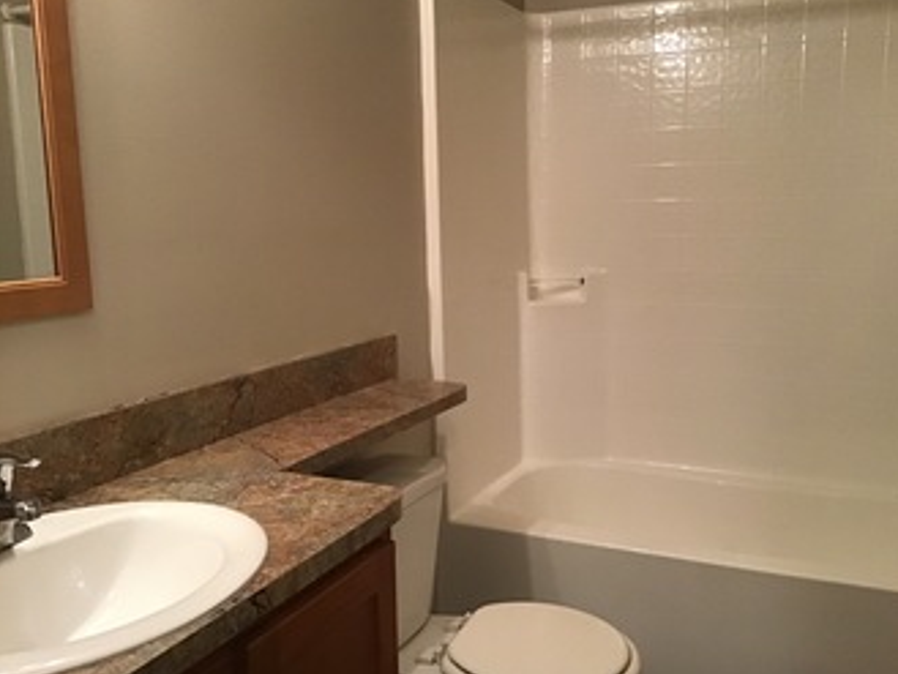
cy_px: 340
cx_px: 475
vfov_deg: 43.0
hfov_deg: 55.3
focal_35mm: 33
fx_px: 856
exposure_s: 1/24
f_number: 2.4
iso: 200
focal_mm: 3.3
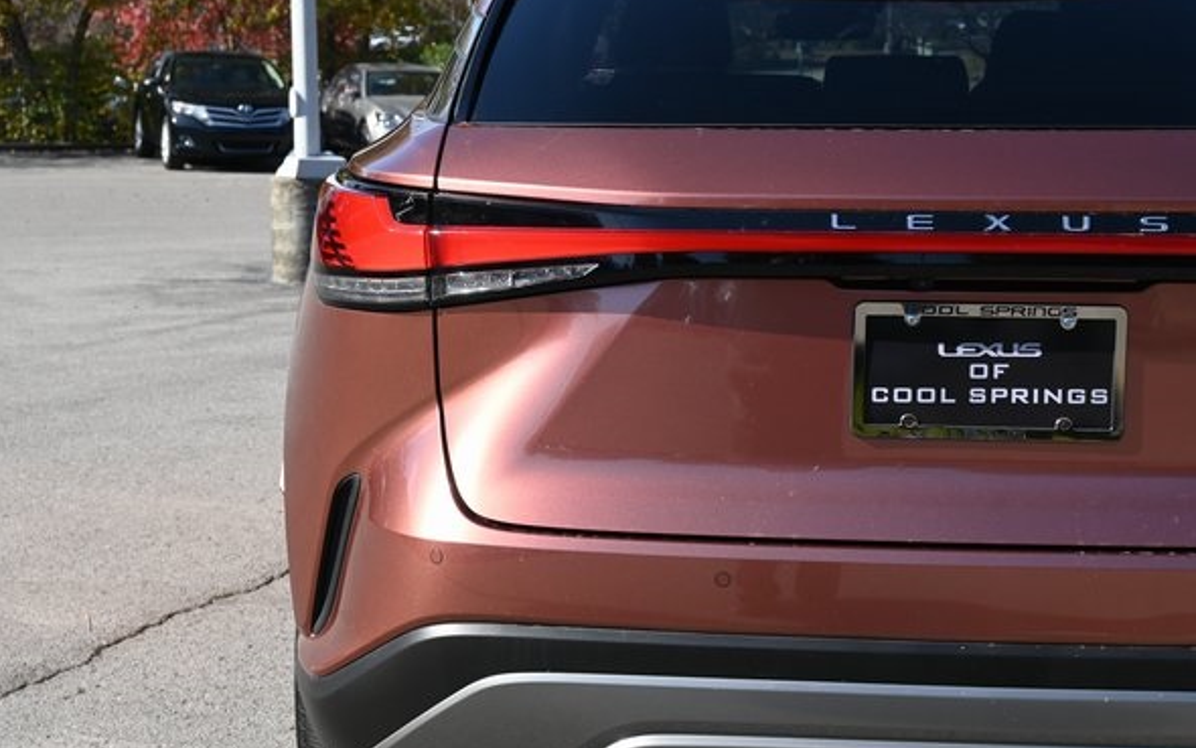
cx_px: 566
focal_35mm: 52
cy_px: 329
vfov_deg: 24.7
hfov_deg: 38.7
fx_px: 1704
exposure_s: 1/320
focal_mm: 31.5
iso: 100
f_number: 6.3
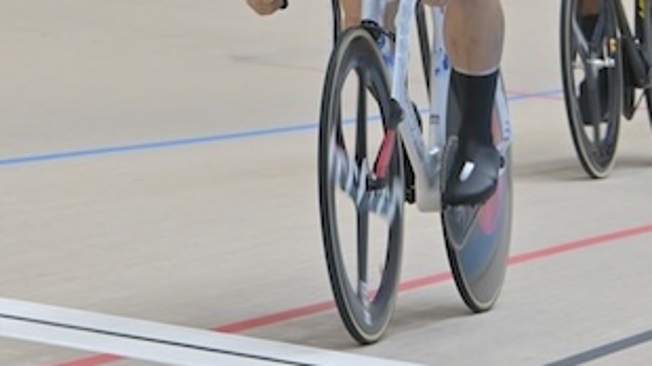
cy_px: 56
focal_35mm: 406
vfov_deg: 3.0
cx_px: 362
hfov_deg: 5.3
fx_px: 7015
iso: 3200
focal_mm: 150
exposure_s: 1/400
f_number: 8
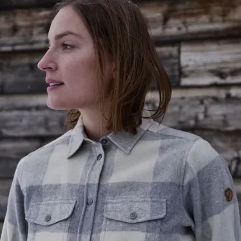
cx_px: 162
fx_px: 670
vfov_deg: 20.3
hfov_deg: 20.3
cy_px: 177
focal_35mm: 85
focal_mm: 56.5
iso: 200
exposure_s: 1/1600
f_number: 4
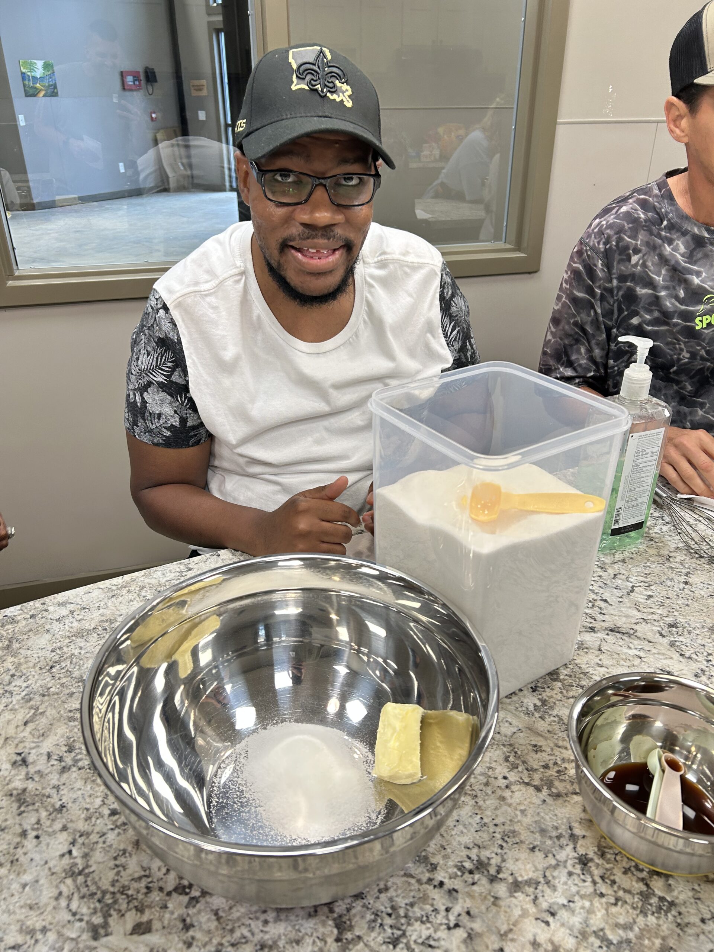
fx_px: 715
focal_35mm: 26
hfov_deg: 53.1
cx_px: 357
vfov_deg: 67.3
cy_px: 476
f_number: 1.5
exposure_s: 1/120
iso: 80
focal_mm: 5.7
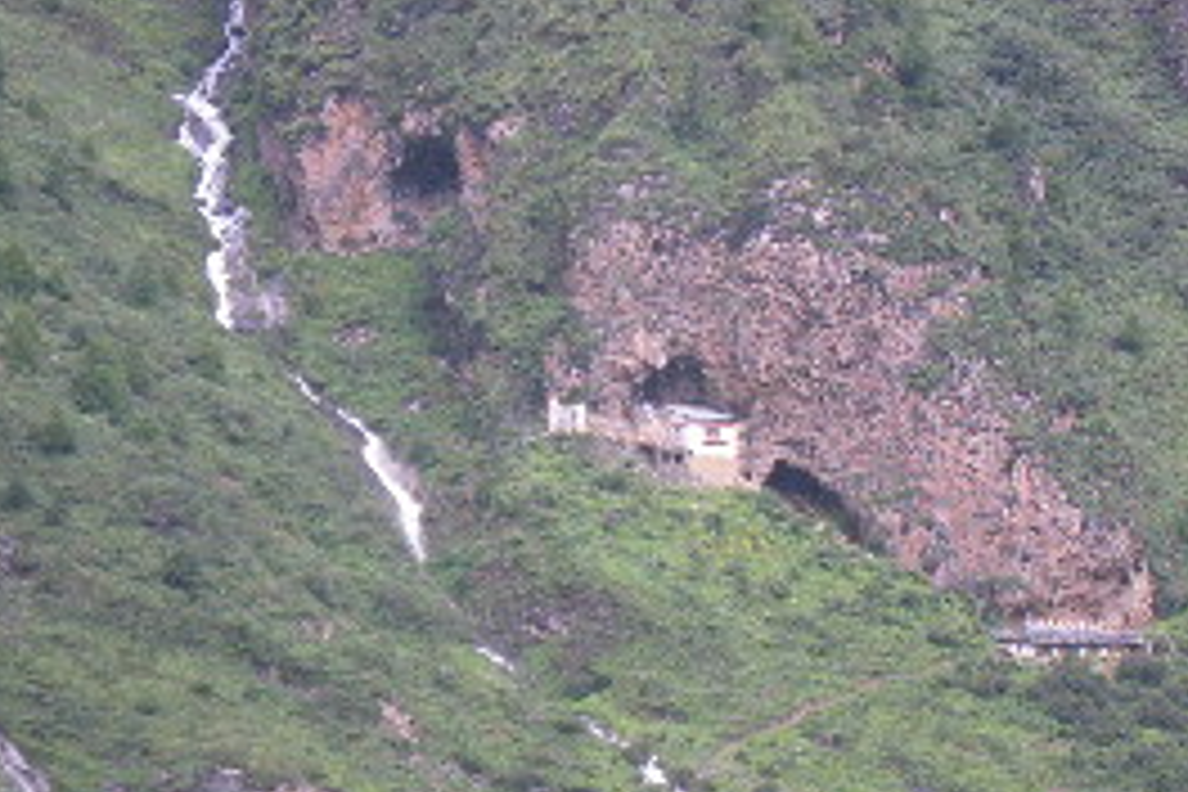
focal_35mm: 174
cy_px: 428
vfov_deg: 7.9
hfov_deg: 11.8
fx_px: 5742
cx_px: 616
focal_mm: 20.6
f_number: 5.2
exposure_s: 1/160
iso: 160
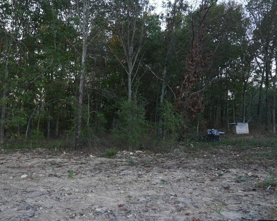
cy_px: 114
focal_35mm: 28
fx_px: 229
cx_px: 106
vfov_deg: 51.5
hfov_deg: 61.5
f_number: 5
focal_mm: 24
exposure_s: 1/100
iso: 640
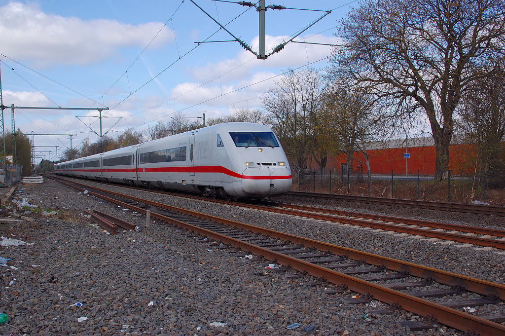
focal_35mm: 42
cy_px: 168
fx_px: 589
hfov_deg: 46.4
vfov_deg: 31.8
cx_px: 252
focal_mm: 28
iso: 400
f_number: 8
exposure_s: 1/640
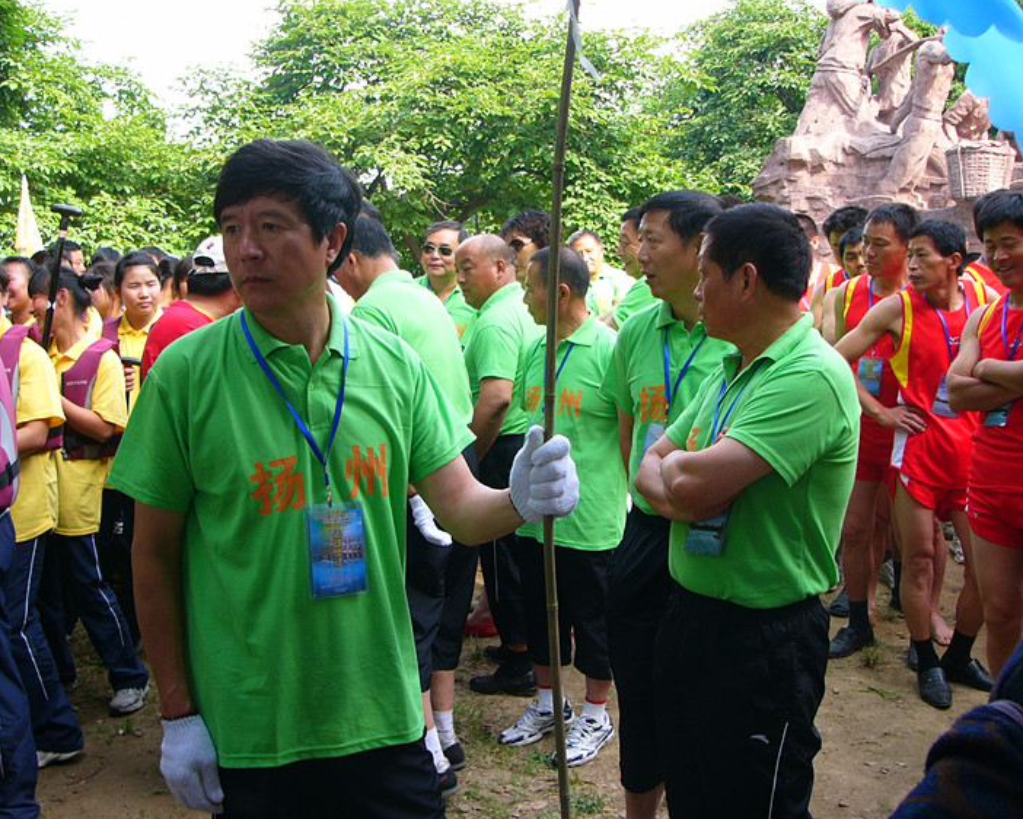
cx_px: 512
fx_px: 1211
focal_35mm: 40
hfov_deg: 45.8
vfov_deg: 37.3
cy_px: 393
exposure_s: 1/80
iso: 50
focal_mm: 6
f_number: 2.8
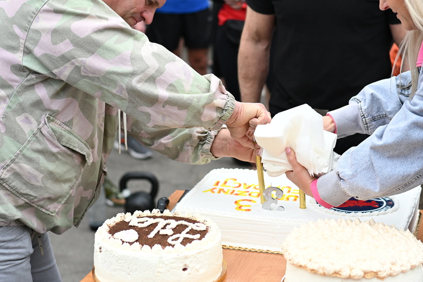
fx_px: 905
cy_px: 117
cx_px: 264
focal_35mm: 77
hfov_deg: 26.2
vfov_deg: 17.7
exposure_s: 1/2000
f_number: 2.5
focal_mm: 50
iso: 320
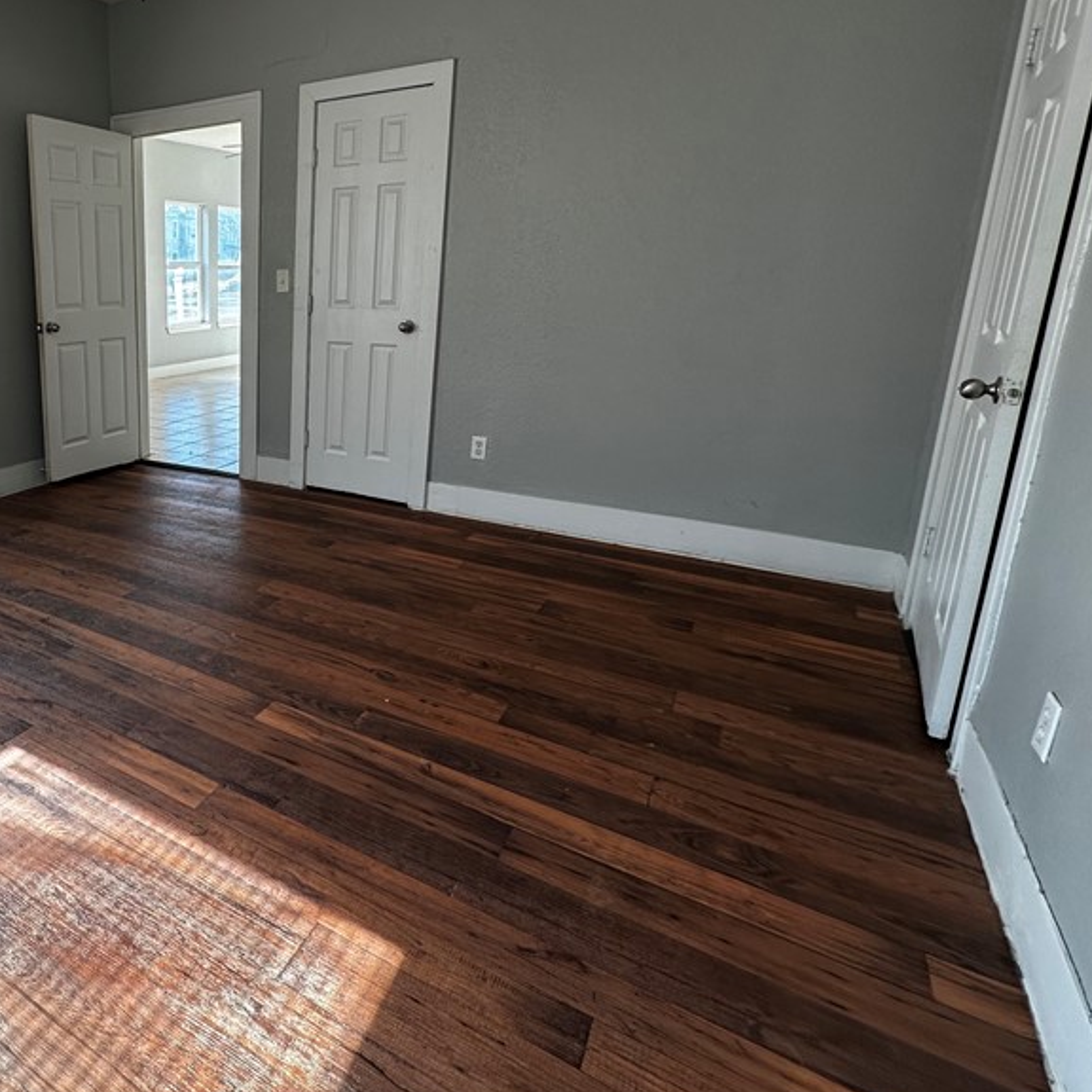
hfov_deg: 62.2
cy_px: 447
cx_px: 180
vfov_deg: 69.1
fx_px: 785
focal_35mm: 22
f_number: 2.2
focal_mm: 2.22
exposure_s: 1/99
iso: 80
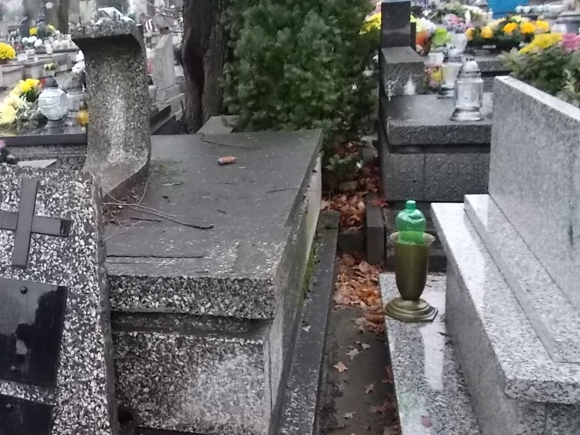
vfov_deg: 34.3
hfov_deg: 42.8
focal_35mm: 42
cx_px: 120
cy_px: 201
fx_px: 704
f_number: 3.2
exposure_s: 1/250
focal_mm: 4.6
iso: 400
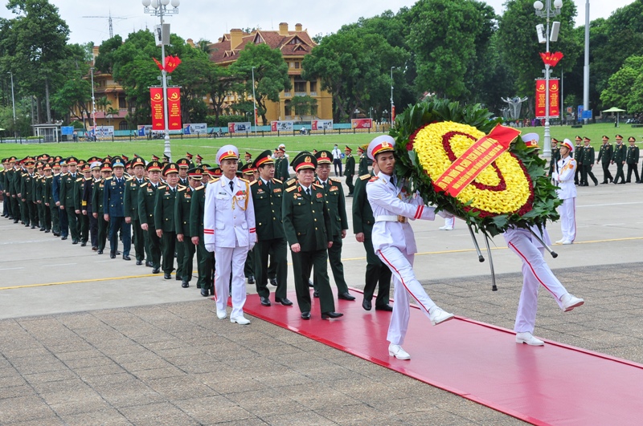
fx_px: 936
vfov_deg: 25.7
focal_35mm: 52
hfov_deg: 37.9
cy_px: 213
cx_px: 322
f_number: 9
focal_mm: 35
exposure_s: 1/125
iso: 320
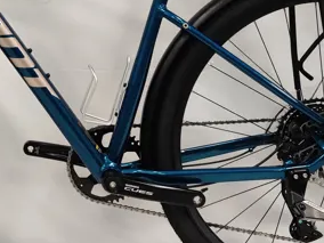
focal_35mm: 76
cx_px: 59
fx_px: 711
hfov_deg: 25.2
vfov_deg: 18.8
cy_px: -6
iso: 640
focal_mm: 4.75
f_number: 1.65
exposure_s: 1/50
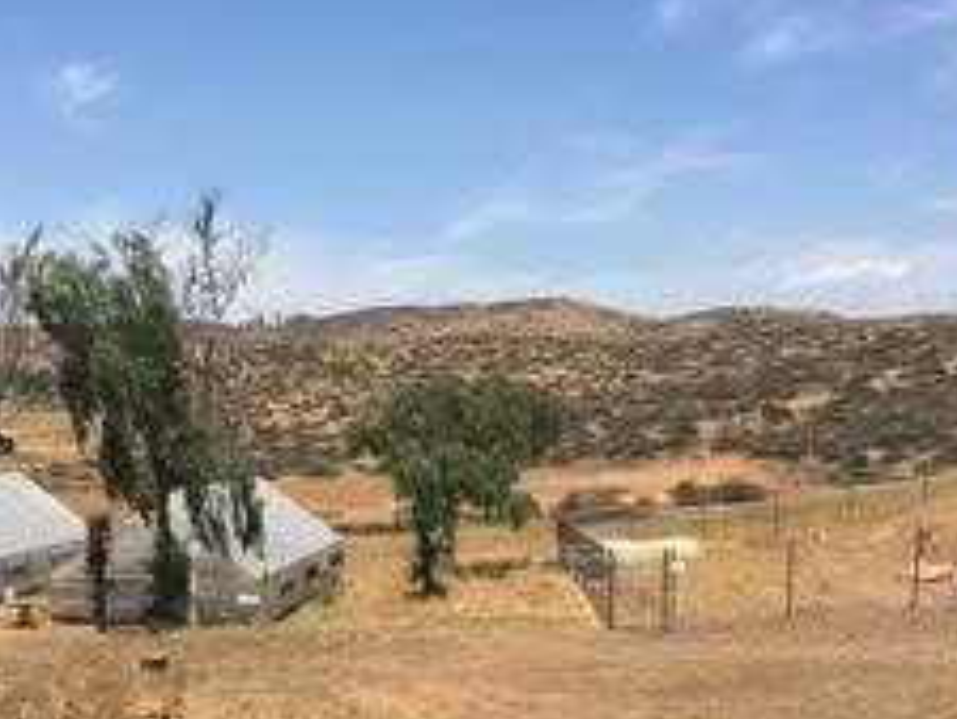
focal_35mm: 58
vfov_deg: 24.9
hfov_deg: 33.1
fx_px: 1604
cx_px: 396
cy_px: 564
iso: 32
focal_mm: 4.15
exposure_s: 1/2198
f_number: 2.2
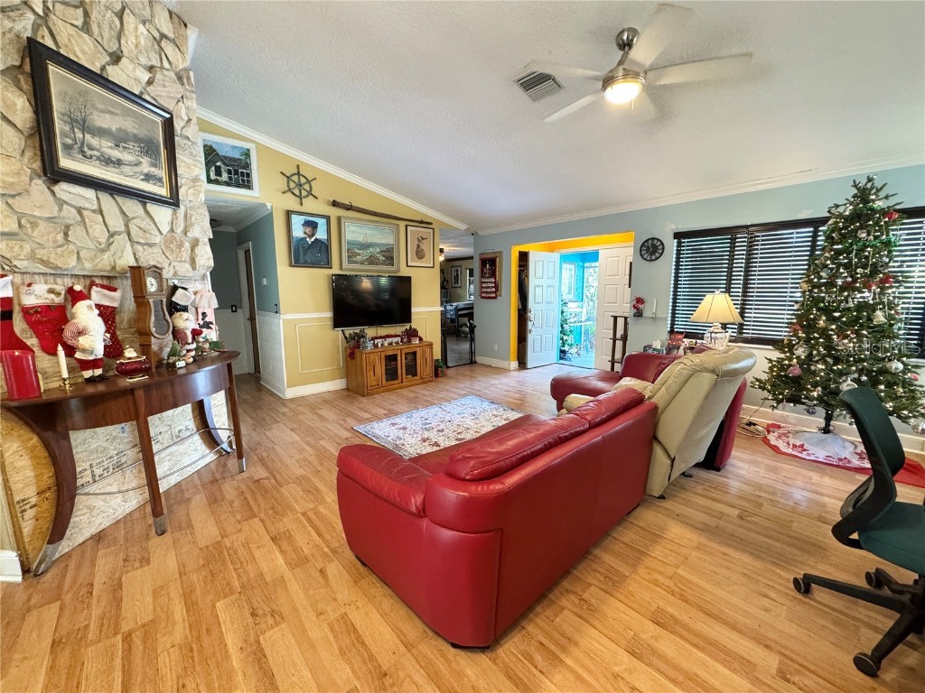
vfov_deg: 85.7
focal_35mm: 14
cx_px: 462
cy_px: 346
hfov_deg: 102.1
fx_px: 374
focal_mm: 2.22
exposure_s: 1/60
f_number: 2.2
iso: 400
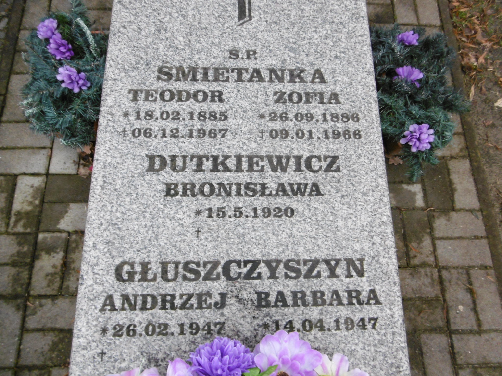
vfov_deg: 56.8
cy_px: 188
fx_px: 348
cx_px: 251
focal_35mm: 24
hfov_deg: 71.6
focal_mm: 4.3
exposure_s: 1/60
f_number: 3.1
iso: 250
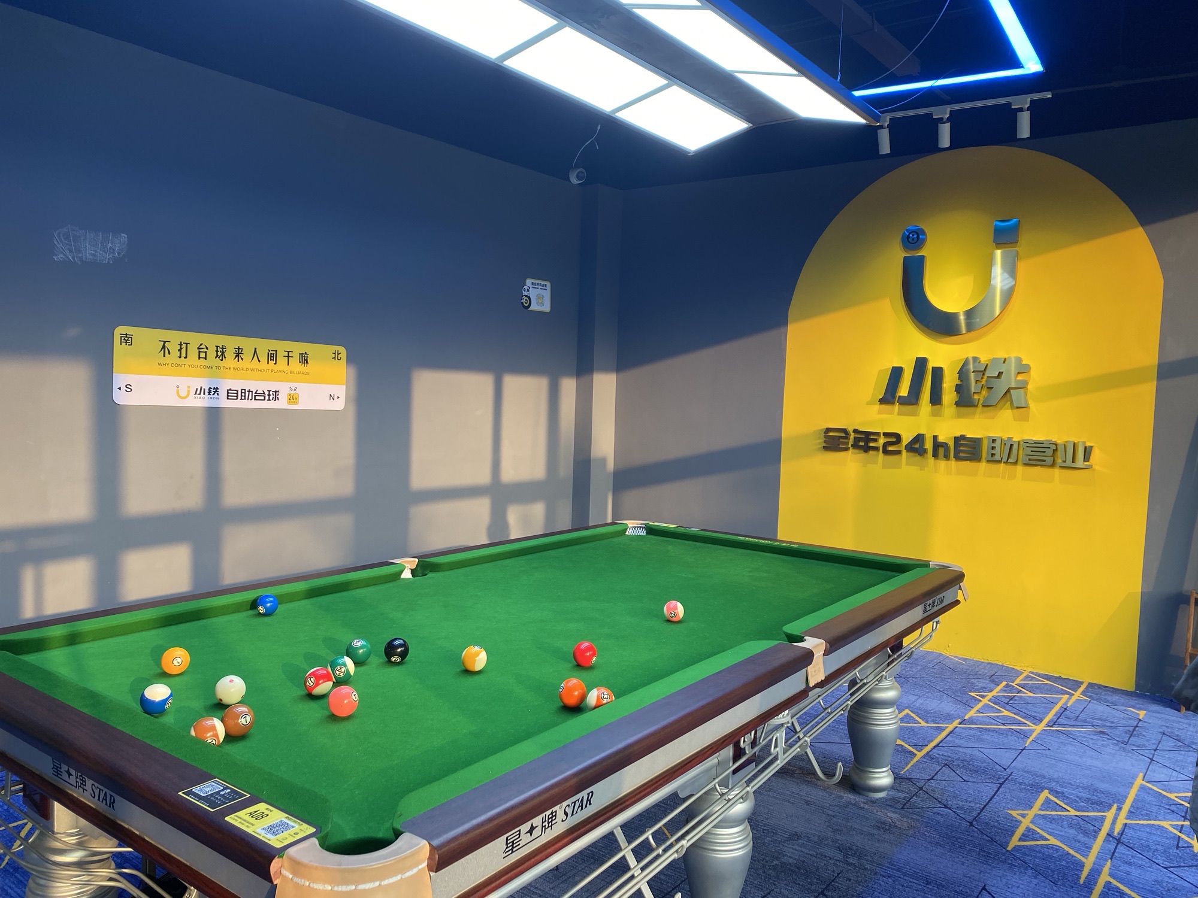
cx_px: 599
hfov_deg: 67.3
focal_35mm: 26
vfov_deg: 53.1
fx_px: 900
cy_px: 449
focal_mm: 4.25
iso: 64
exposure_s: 1/122
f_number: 1.8
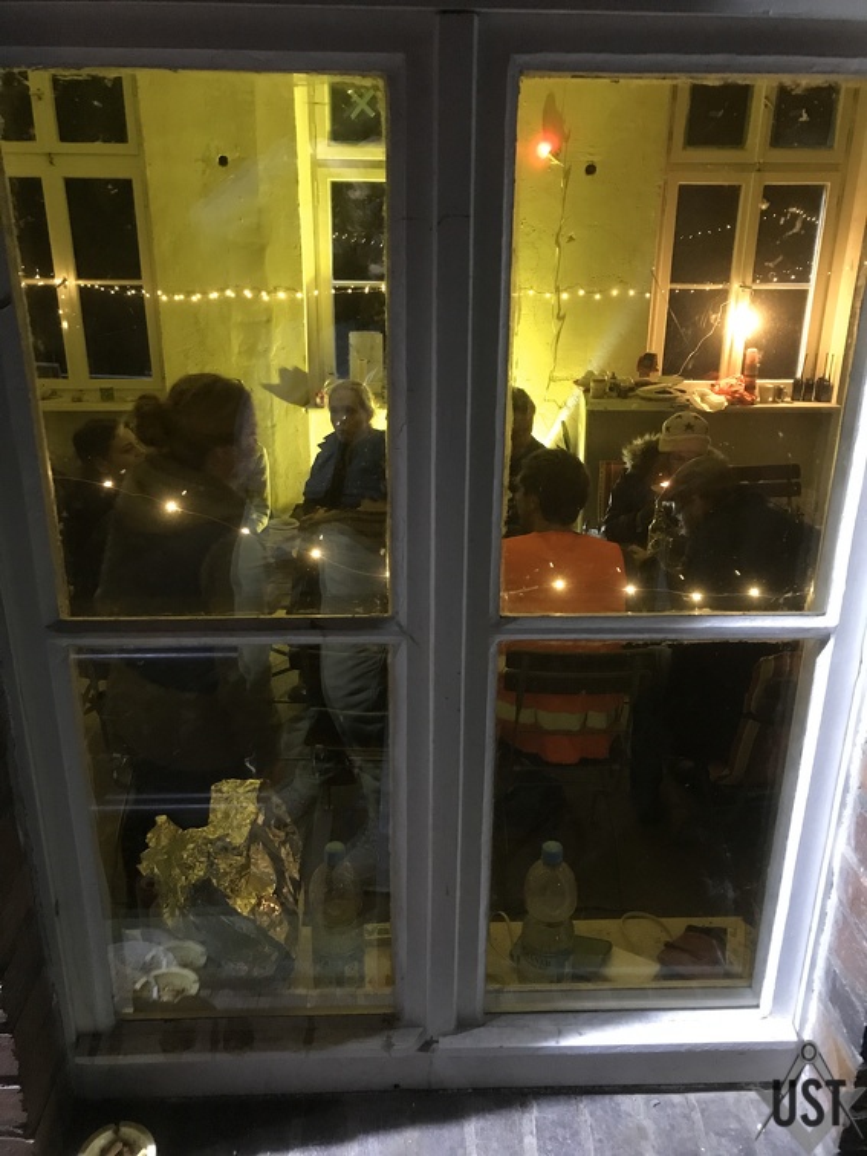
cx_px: 434
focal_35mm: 28
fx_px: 935
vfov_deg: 63.4
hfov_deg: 49.7
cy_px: 578
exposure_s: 1/5
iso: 80
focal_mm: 3.99
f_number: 1.8
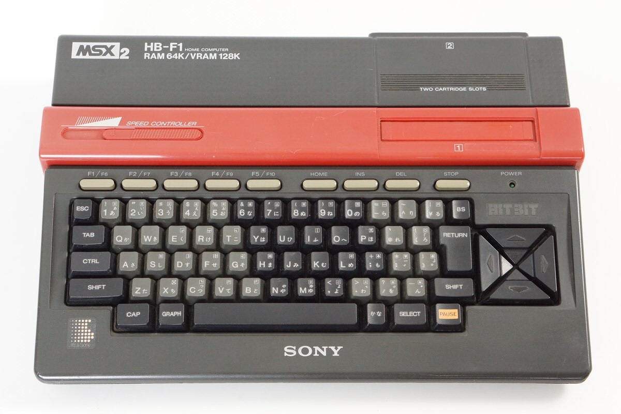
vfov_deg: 18.2
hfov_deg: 27.0
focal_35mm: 75
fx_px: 1294
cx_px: 310
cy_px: 207
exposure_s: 1/50
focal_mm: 50
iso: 1600
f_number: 6.3
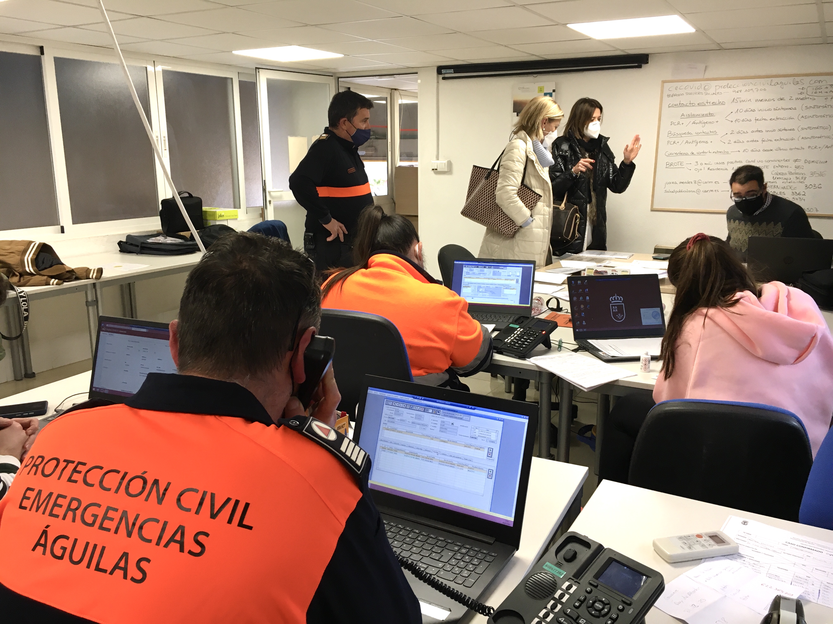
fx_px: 698
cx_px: 416
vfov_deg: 48.2
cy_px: 312
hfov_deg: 61.7
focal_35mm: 29
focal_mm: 4.15
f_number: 2.2
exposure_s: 1/33
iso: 40
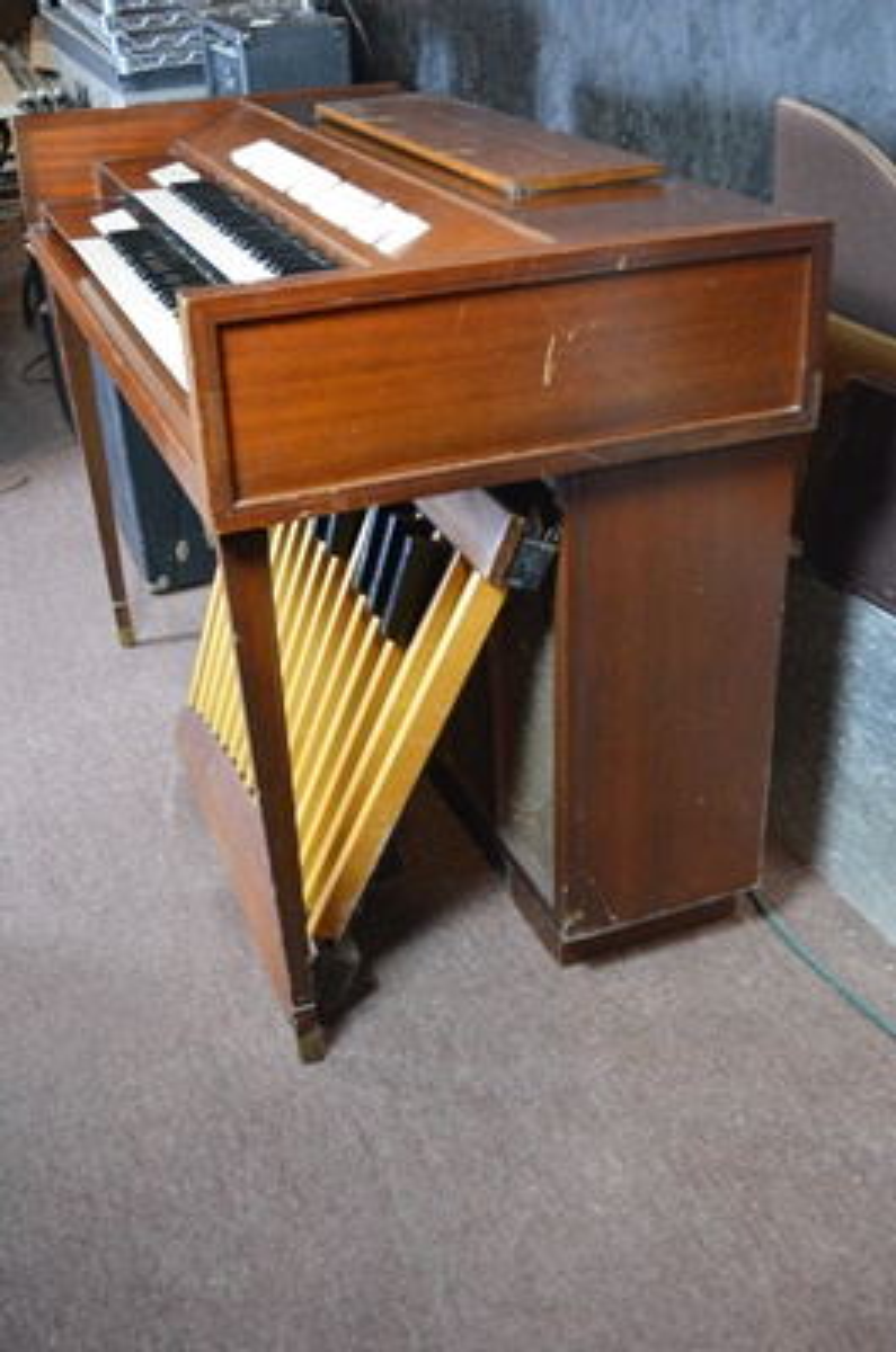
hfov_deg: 36.7
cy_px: 676
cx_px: 448
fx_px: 1350
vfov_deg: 53.2
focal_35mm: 36
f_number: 4
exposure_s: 1/30
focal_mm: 24
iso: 2500
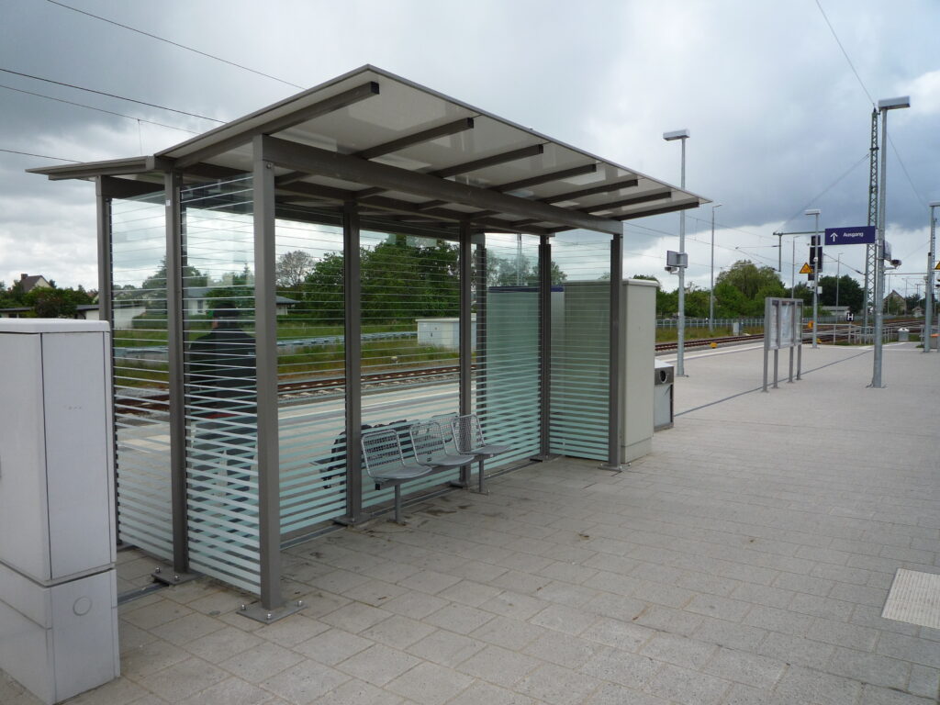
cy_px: 352
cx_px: 470
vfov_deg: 54.9
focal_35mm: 25
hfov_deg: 69.4
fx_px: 679
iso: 100
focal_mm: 4.4
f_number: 3.2
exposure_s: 1/640
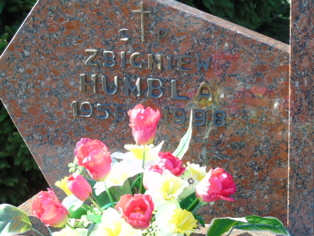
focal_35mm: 142
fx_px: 1288
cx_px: 157
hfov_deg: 13.9
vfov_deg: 10.4
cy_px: 118
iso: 160
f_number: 4.7
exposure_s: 1/125
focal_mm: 25
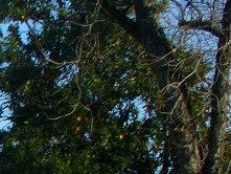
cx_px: -375
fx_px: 1429
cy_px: 470
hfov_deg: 8.3
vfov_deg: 6.5
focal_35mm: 214
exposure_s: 1/200
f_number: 5.6
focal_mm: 6.1
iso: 80
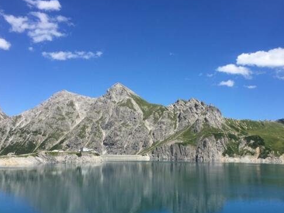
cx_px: 159
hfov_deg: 52.5
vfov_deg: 40.7
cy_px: 110
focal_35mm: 35
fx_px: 287
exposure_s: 1/2083
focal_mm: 4.15
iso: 32
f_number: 2.2
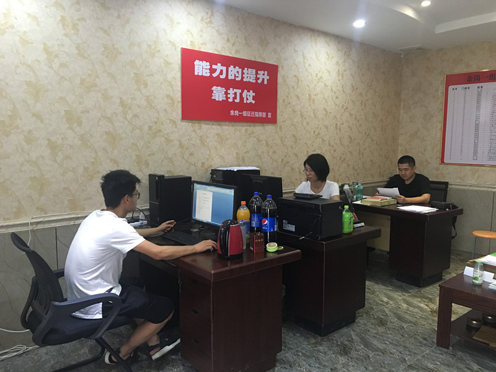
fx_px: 416
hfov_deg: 61.7
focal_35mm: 29
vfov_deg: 48.2
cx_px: 248
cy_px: 186
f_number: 2.2
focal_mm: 4.15
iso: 200
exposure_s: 1/33
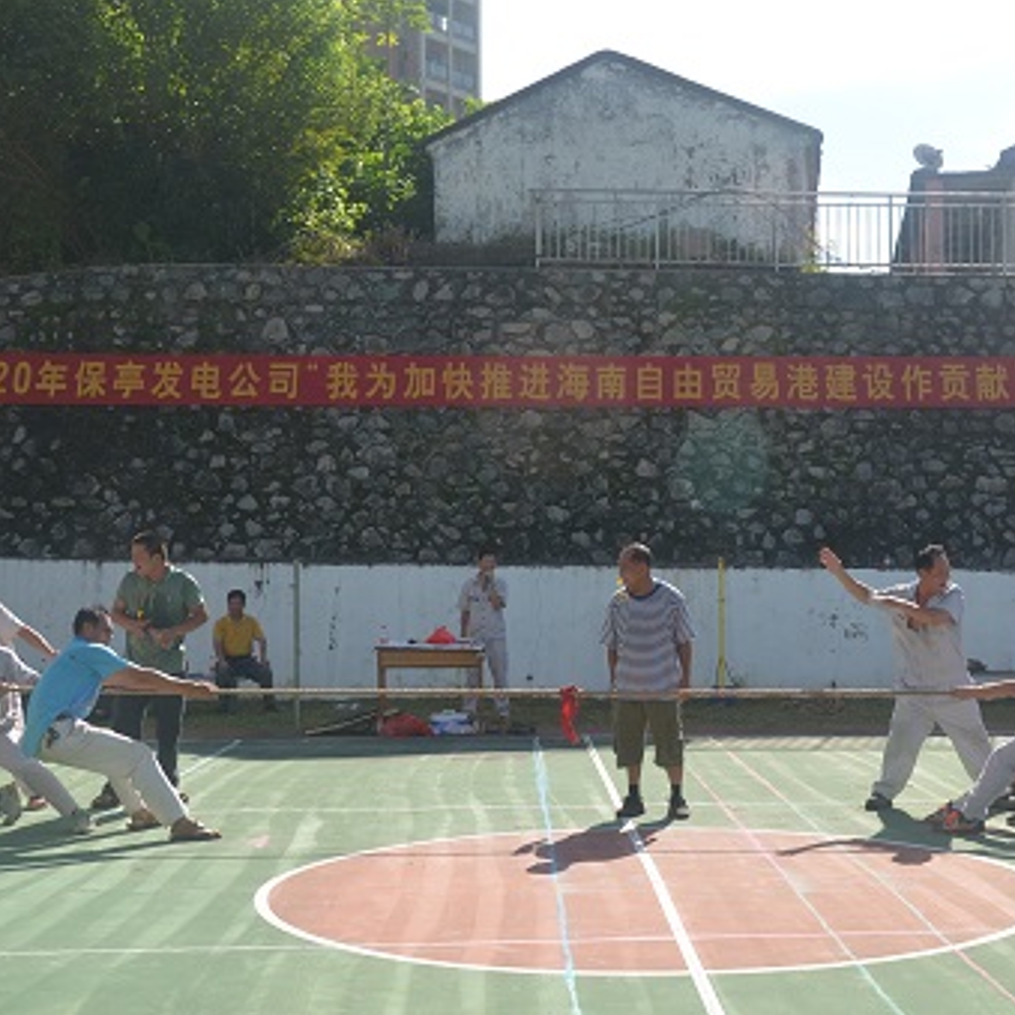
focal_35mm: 54
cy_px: 579
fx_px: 1791
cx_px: 689
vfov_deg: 31.6
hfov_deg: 31.4
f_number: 6.3
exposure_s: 1/250
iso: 100
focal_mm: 24
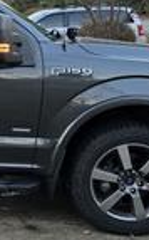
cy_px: 101
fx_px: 560
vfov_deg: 24.1
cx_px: -167
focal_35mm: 86
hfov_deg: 12.8
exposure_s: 1/180
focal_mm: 6.3
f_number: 1.7
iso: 160
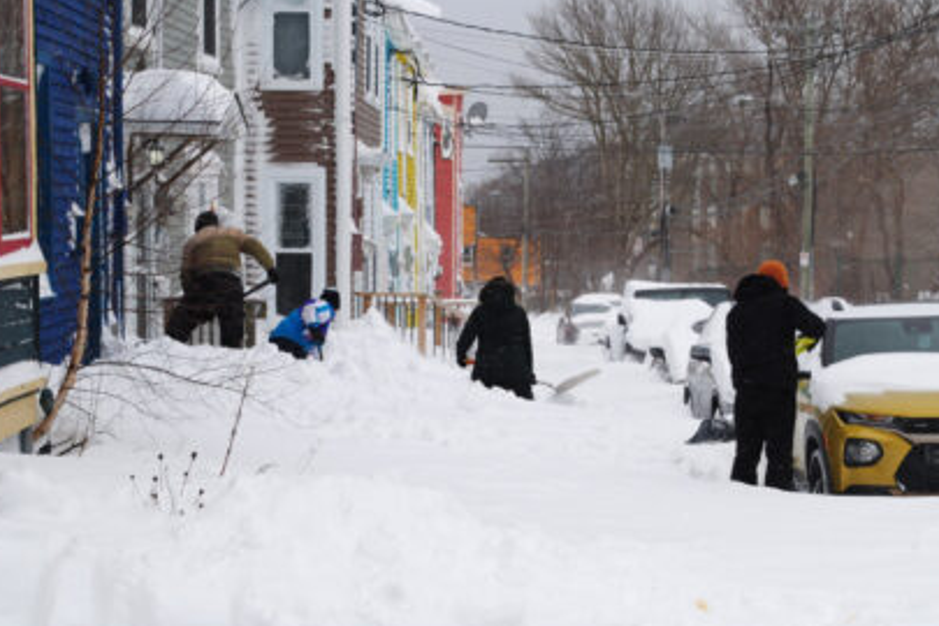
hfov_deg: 23.8
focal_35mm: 86
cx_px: 471
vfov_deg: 16.0
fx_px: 2230
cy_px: 318
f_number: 10
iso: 200
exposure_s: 1/200
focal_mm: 55
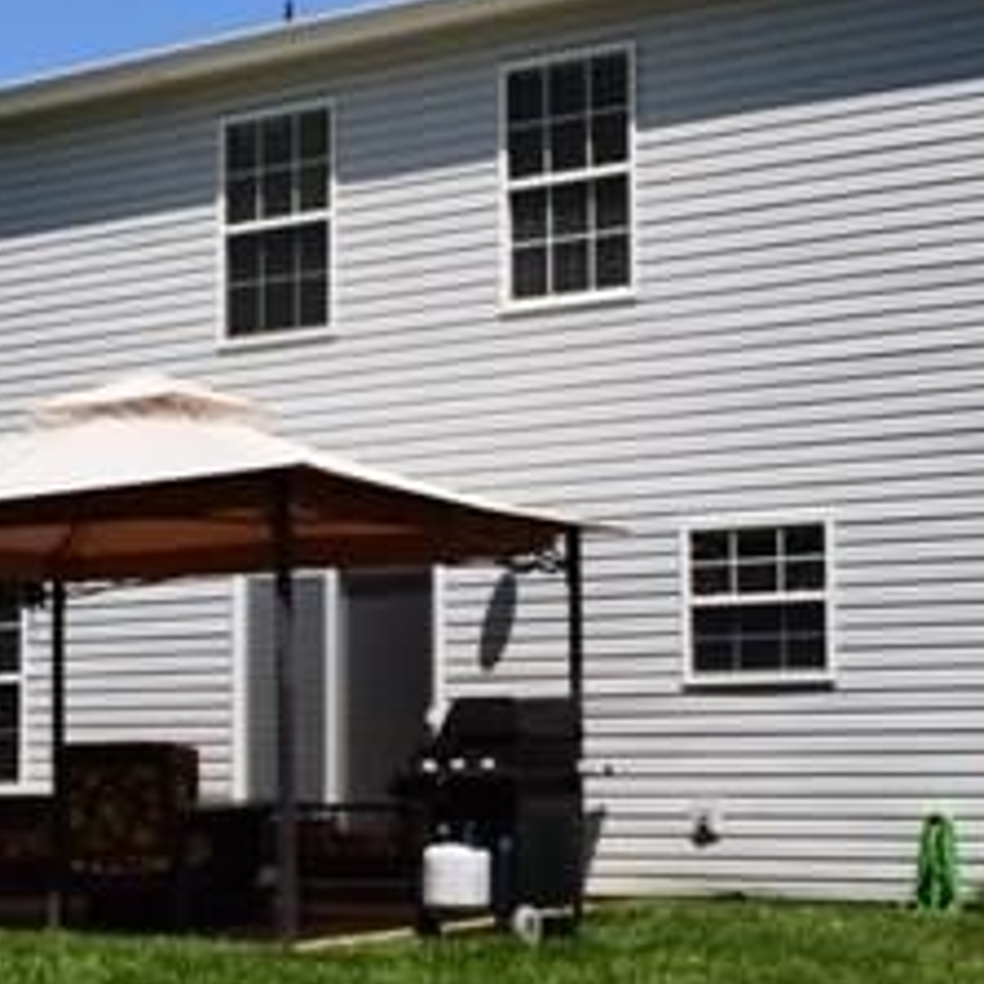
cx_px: 353
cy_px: 633
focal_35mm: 66
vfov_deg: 26.0
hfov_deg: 26.0
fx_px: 2123
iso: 220
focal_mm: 18
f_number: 11
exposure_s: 1/500
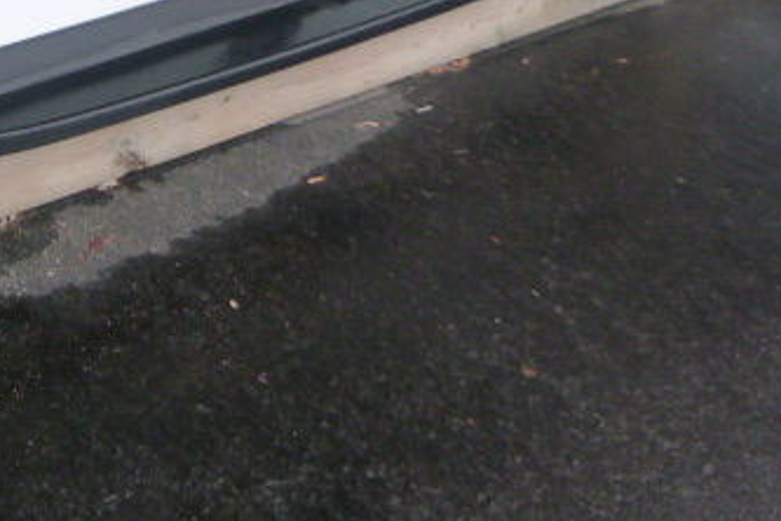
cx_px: 63
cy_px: -21
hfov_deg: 36.8
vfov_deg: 25.4
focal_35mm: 50
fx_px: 1085
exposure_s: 1/60
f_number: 3.9
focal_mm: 4.5
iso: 200
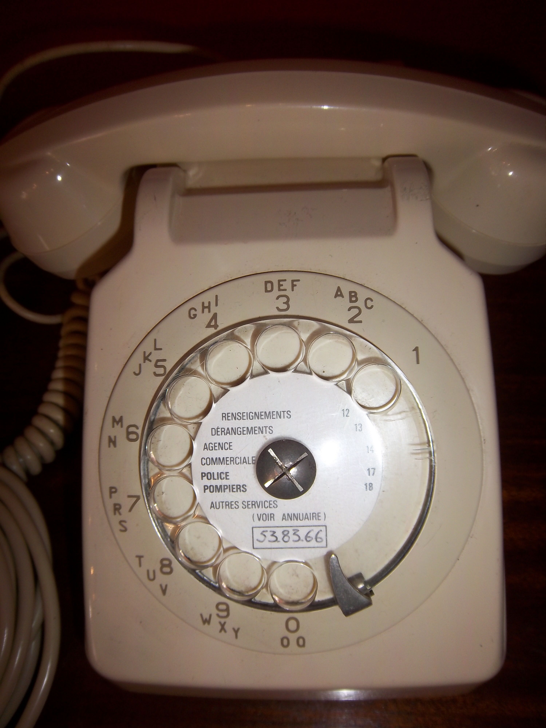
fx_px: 589
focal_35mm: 28
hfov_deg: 49.7
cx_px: 273
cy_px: 364
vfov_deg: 63.4
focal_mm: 5.1
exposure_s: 1/30
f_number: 3.5
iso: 64
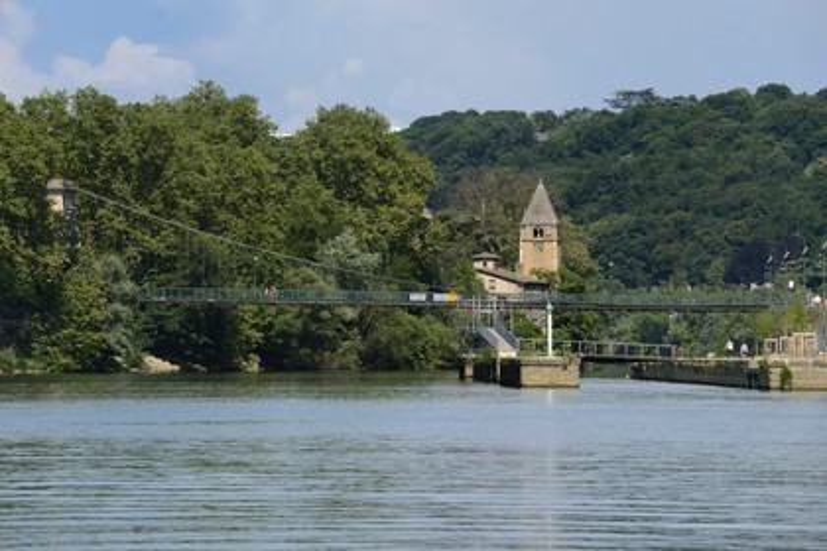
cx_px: 414
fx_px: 4594
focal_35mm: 200
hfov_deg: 10.3
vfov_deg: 6.9
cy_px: 276
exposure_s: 1/400
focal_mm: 200
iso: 200
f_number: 11
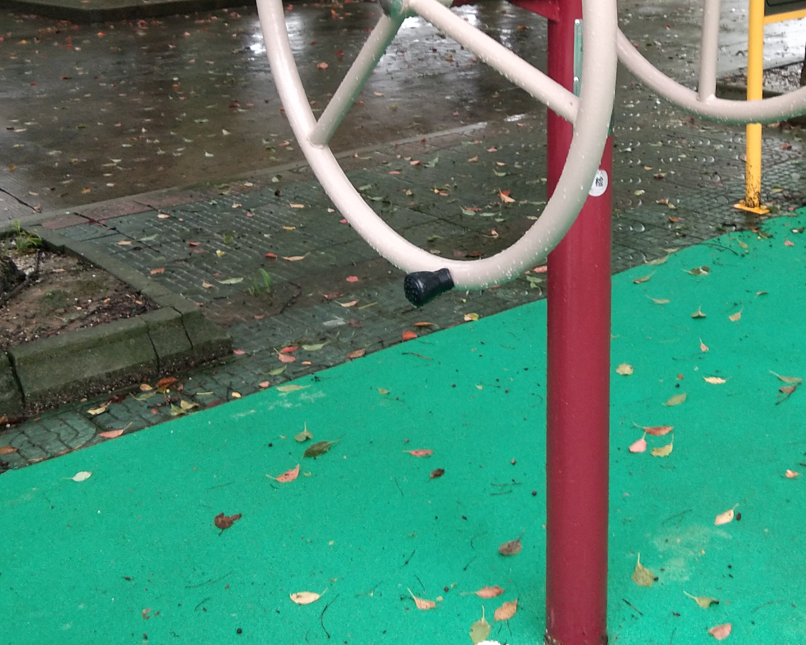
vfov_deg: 25.7
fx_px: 1384
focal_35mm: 58
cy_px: 108
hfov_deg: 32.0
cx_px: 583
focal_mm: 3.69
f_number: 2.2
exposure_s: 1/50
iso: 200
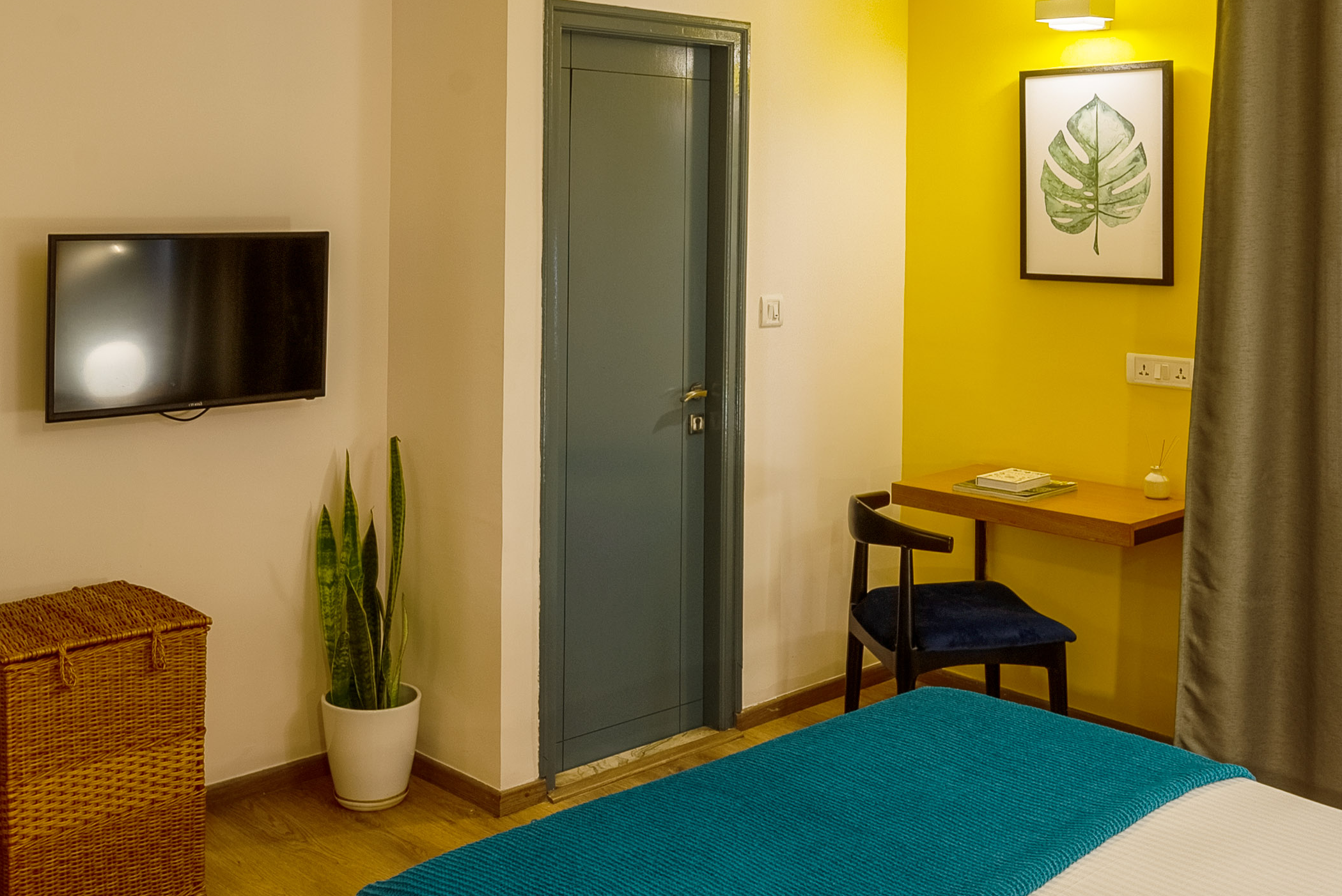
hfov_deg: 48.4
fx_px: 1492
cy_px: 212
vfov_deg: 32.7
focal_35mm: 40
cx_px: 606
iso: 160
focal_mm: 14
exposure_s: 1/30
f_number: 11
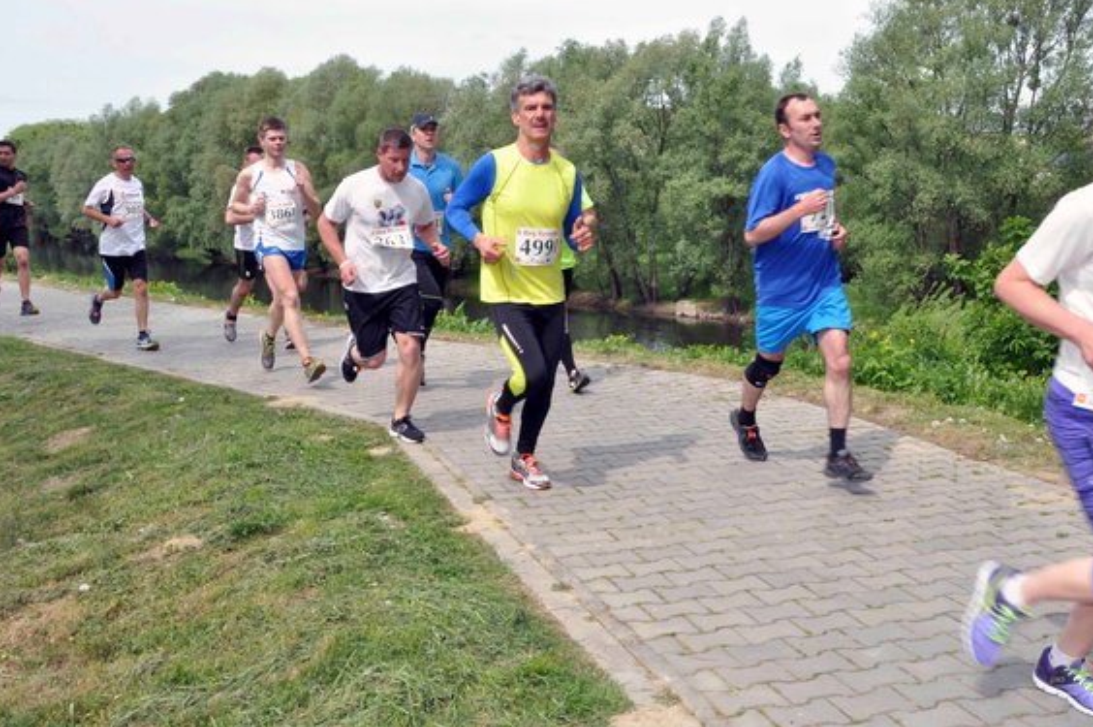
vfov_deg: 35.0
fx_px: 1153
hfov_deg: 50.6
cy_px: 341
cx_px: 614
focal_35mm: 38
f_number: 22
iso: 800
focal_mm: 22
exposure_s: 1/200
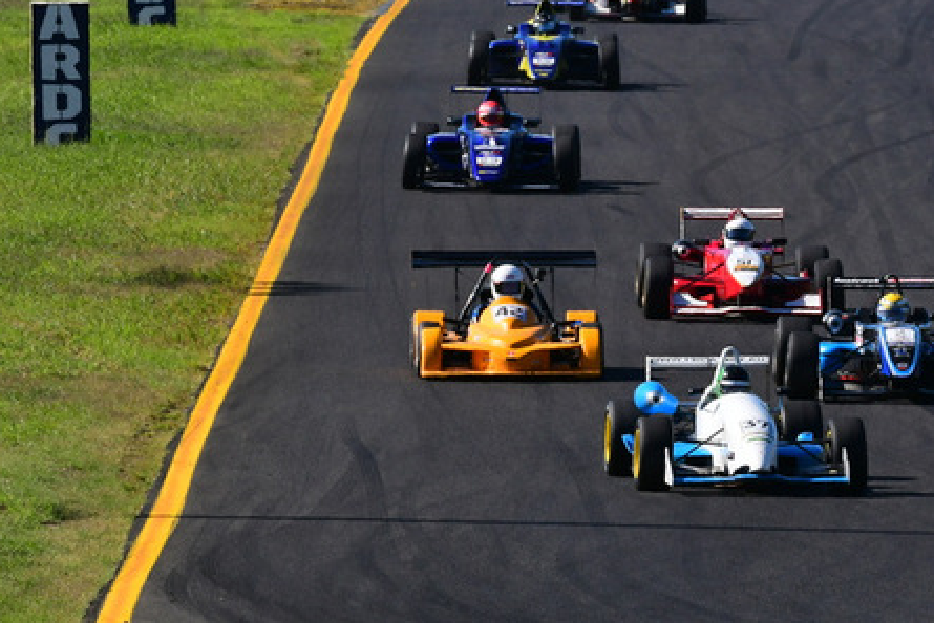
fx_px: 23097
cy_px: 212
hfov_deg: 2.3
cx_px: 691
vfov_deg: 1.5
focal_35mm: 890
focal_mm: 330
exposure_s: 1/640
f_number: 13
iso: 500
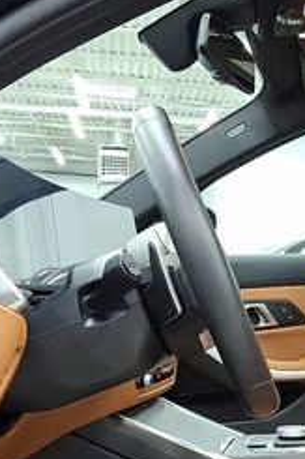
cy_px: 408
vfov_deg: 28.6
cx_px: 329
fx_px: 865
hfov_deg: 19.2
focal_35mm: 68
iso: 243
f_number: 1.8
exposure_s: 1/33
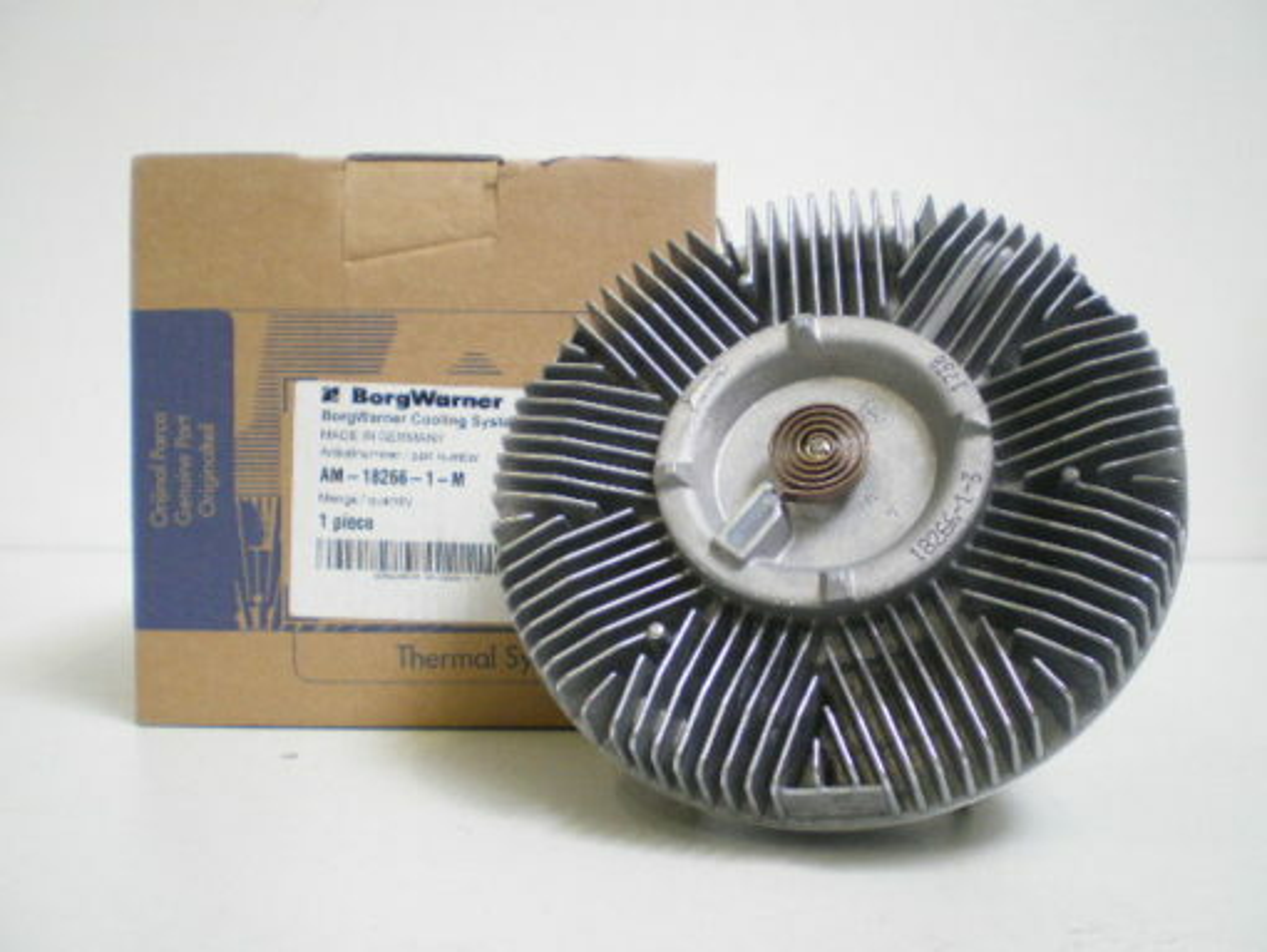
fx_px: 1392
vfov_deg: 37.8
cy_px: 476
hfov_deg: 49.0
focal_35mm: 38
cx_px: 634
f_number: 3.1
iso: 400
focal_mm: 6.3
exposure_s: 1/25
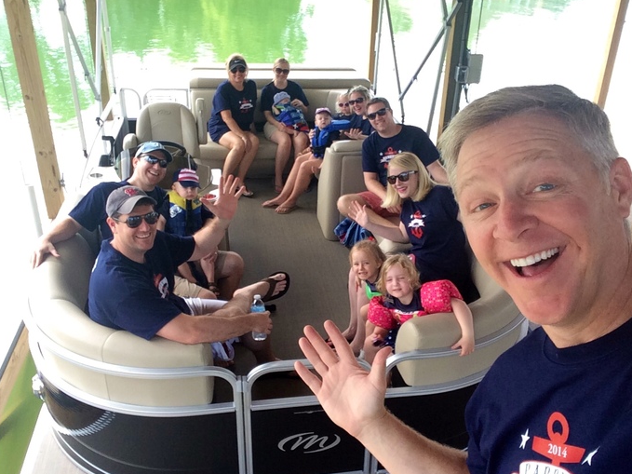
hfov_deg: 52.6
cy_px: 240
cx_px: 325
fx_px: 639
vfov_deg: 40.7
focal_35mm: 35
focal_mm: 2.15
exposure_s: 1/200
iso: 50
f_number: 2.4
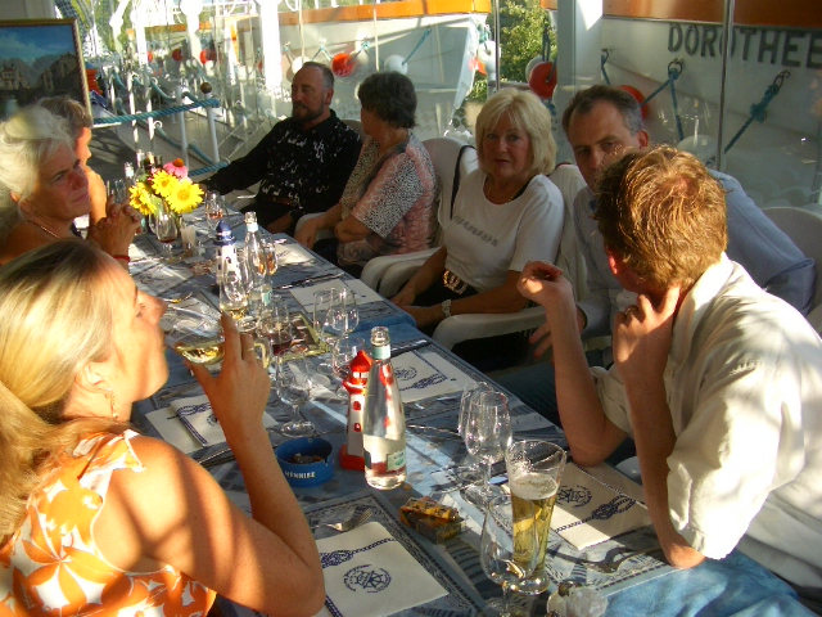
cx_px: 411
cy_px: 308
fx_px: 831
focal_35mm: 35
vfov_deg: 40.7
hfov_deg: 52.6
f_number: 2.6
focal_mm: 5.8
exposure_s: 1/250
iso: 50
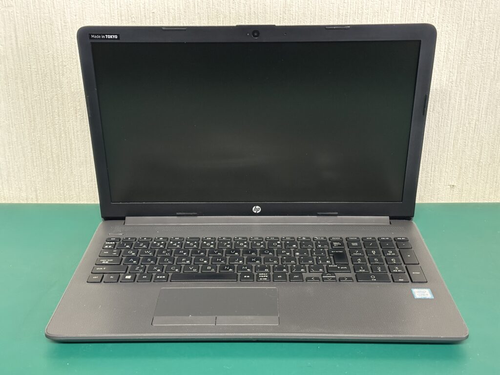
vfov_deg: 30.3
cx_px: 250
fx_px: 693
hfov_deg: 39.7
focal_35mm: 48
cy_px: 188
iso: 640
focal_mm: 6.86
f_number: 1.78
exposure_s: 1/25
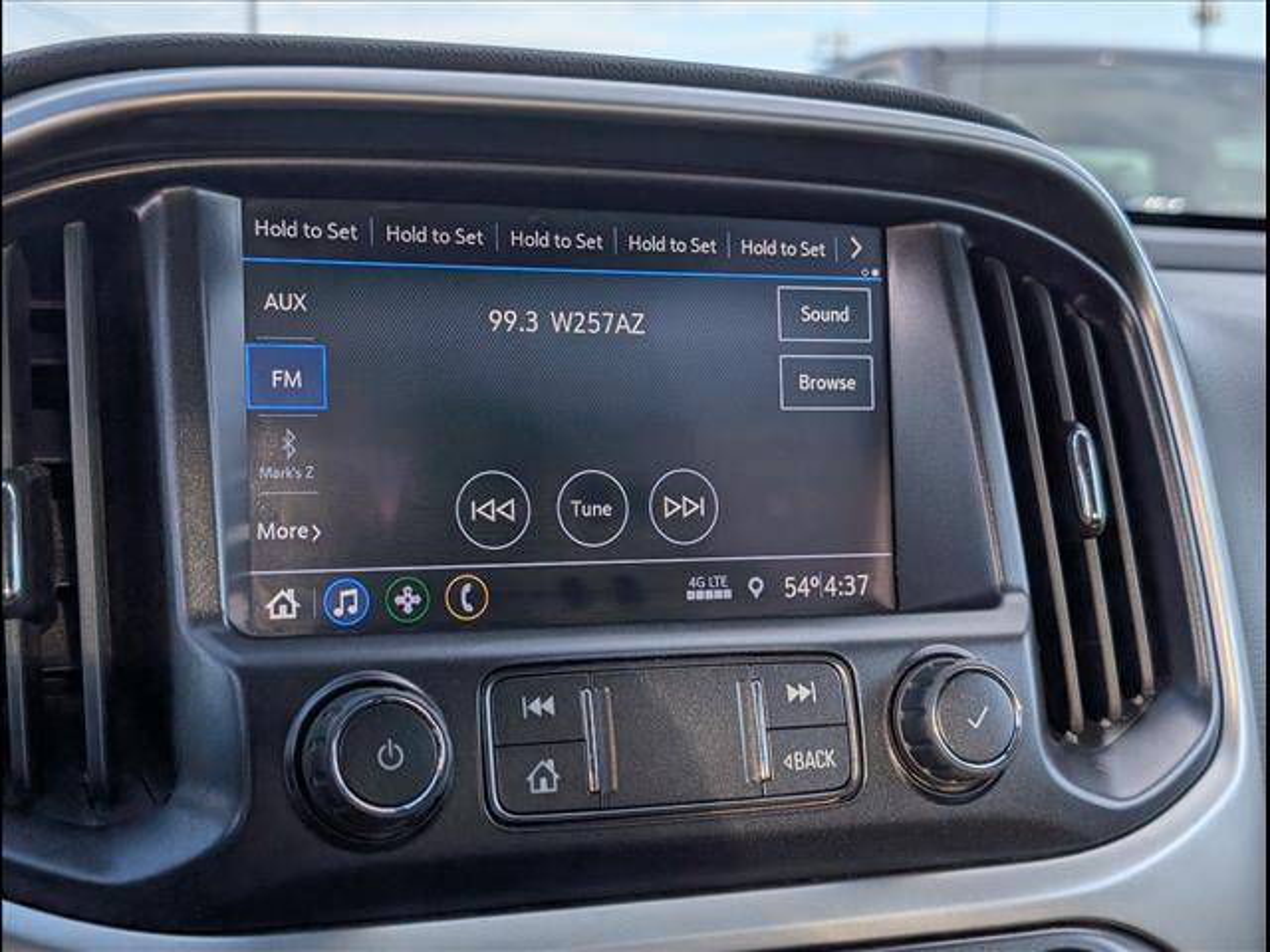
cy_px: 476
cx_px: 635
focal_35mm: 49
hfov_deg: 38.9
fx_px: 1798
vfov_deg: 29.7
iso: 23
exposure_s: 1/270
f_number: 1.68
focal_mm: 6.9
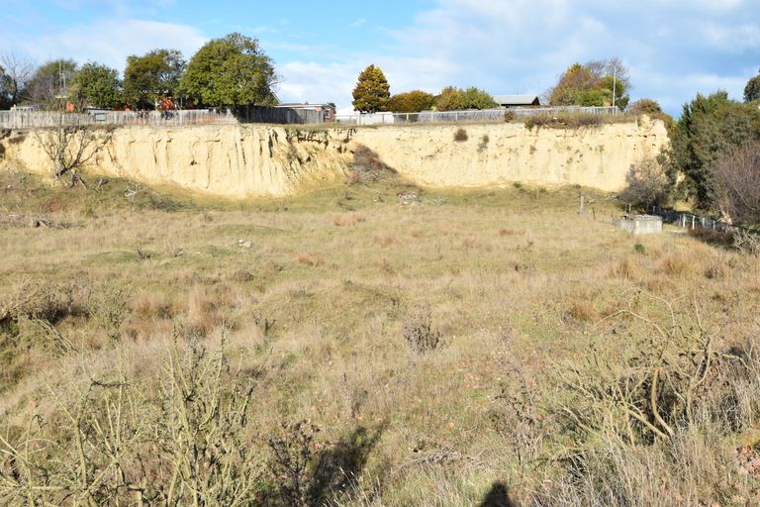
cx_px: 380
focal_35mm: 36
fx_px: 760
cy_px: 254
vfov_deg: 36.9
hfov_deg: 53.1
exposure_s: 1/400
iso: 200
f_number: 9
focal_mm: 24
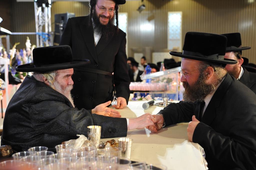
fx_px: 369
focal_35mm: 52
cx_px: 128
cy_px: 85
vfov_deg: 25.9
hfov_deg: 38.2
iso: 1600
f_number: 4
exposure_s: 1/125
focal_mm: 52
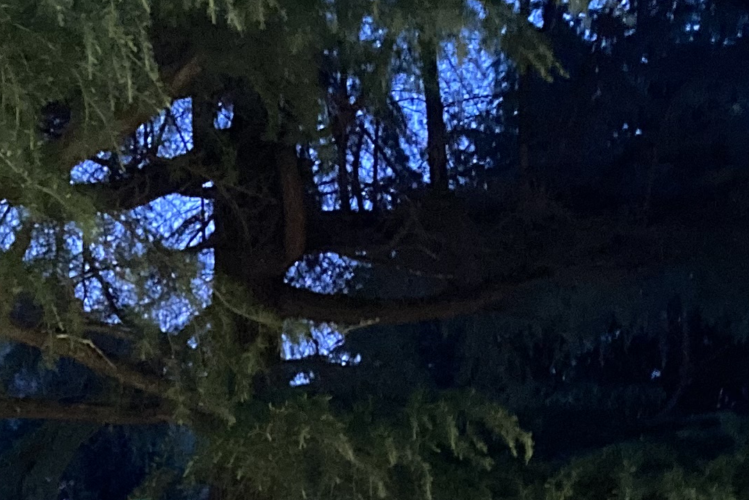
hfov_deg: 18.1
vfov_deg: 11.2
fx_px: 2268
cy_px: 1040
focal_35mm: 109
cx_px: -76
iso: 640
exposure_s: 1/24
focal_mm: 3.99
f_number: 1.8
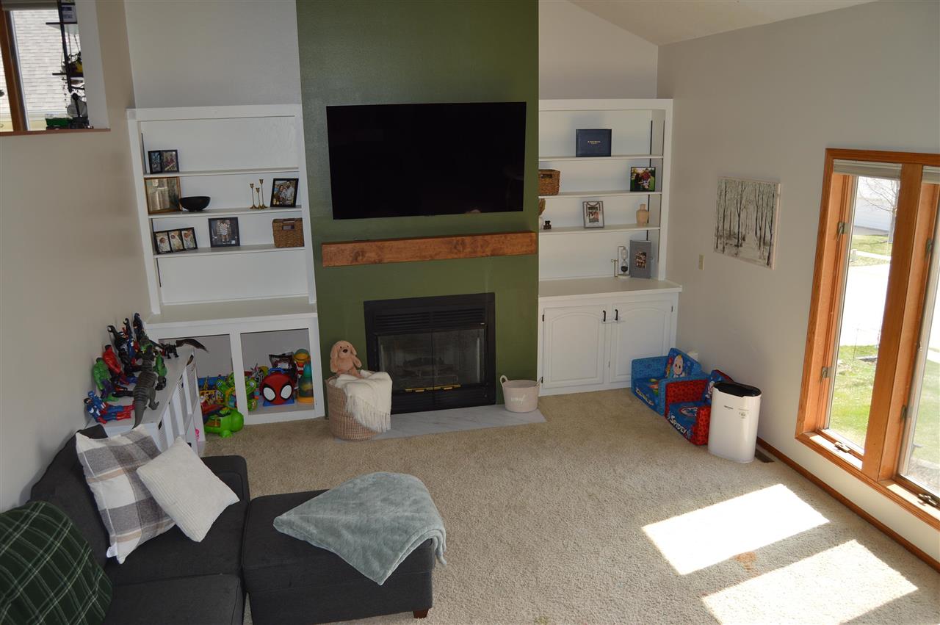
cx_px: 470
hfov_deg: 67.4
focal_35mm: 27
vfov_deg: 47.8
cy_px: 312
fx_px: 704
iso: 110
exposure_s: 1/125
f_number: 4
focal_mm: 18
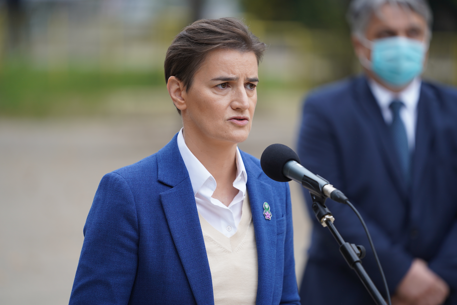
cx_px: 228
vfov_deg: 6.9
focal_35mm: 200
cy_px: 152
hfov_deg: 10.3
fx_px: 2539
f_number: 2.8
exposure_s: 1/400
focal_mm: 200
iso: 200
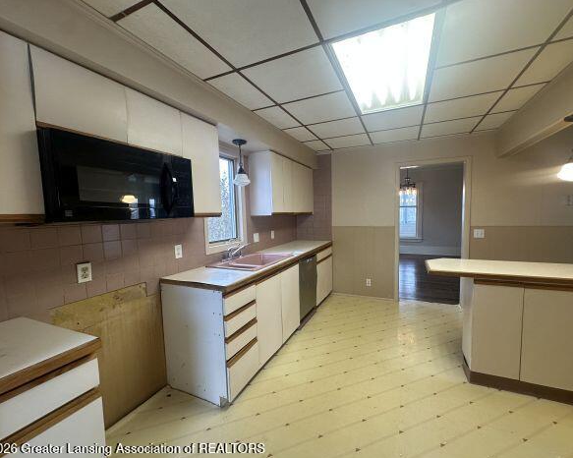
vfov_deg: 84.0
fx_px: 254
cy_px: 234
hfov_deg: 96.8
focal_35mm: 15
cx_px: 298
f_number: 2.2
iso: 160
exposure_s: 1/120
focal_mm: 2.22
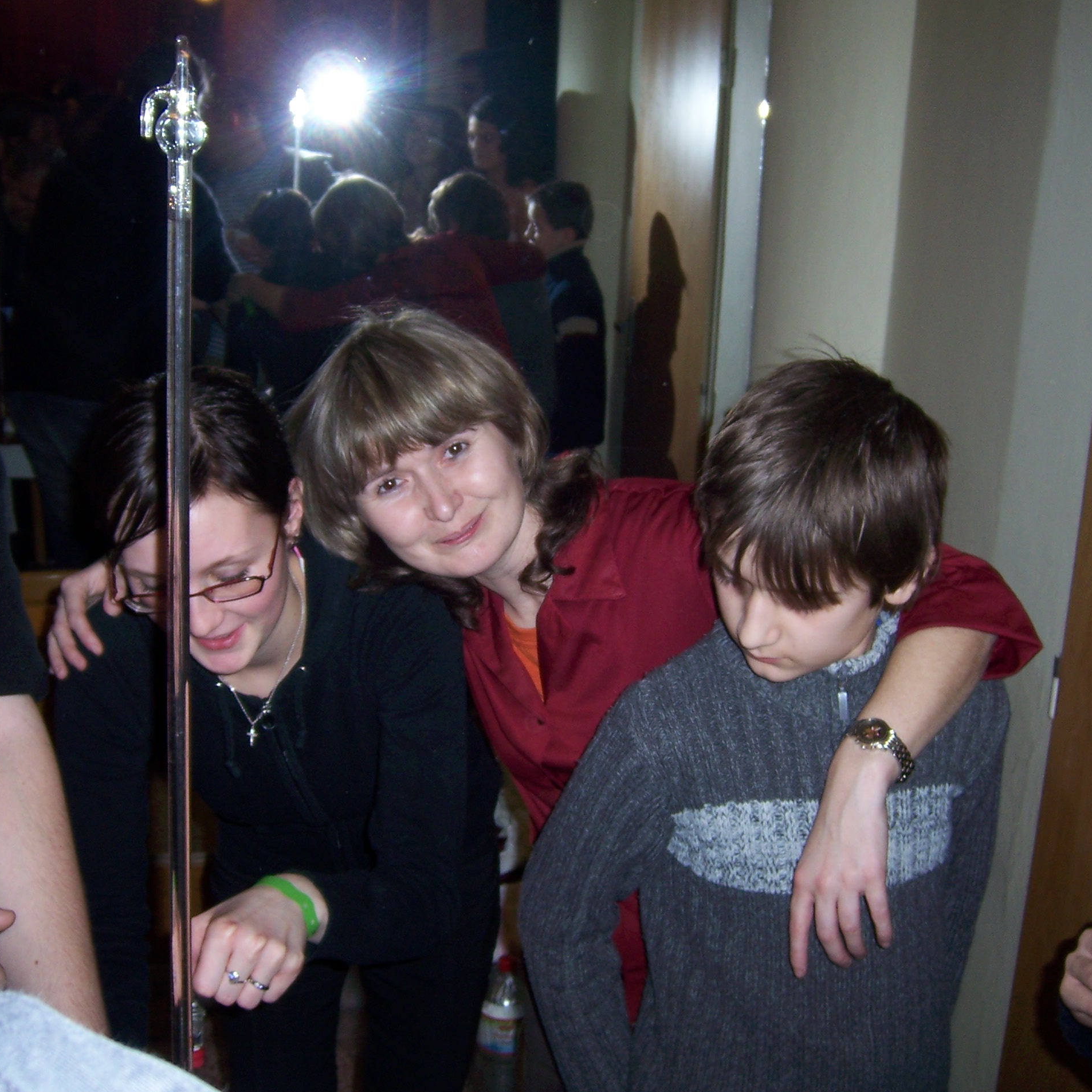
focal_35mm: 43
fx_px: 1535
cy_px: 544
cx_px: 539
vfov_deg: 39.2
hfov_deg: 39.2
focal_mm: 6.2
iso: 80
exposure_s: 1/60
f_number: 2.8
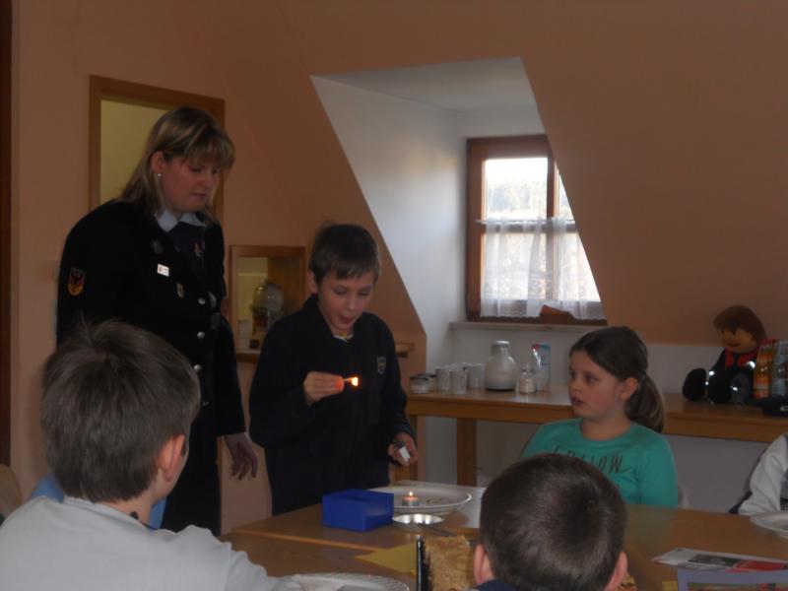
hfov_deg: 35.5
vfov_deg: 27.0
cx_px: 394
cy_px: 296
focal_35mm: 54
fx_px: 1229
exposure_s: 1/30
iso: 200
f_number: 4.8
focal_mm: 9.8
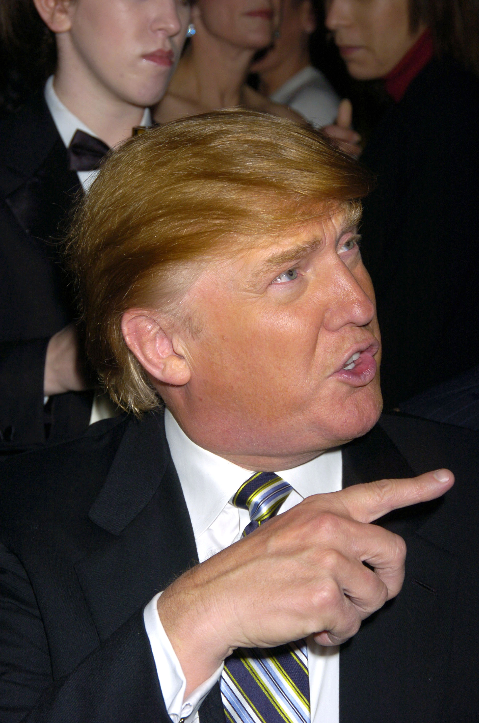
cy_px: 362
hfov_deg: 16.5
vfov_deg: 24.7
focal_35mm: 82
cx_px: 240
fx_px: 1654
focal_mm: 55
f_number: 7.1
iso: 200
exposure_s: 1/50
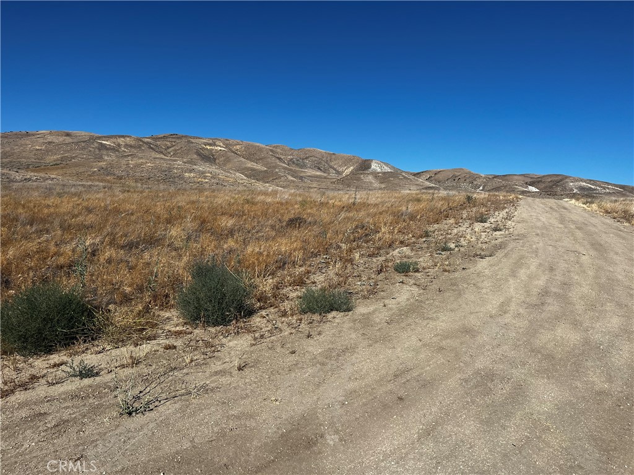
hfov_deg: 67.3
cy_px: 238
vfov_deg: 53.1
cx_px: 317
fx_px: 476
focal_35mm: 26
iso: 50
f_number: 1.6
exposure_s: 1/6173
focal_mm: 5.1
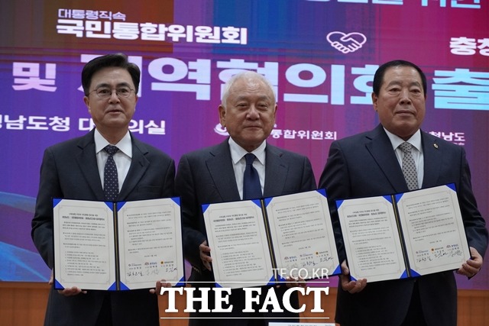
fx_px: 1426
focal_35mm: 105
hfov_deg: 19.5
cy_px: 163
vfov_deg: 13.0
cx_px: 244
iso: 2500
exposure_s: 1/160
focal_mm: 70
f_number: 5.6
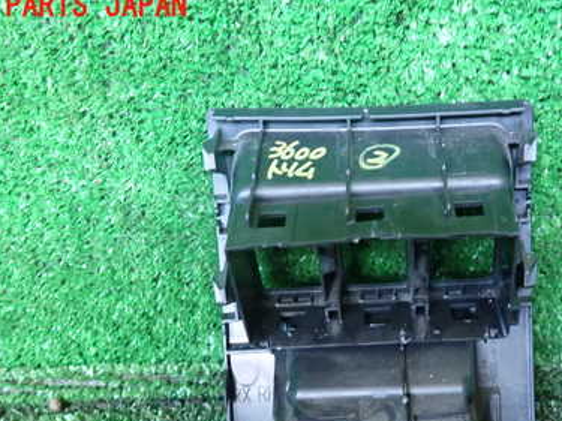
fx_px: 649
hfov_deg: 46.2
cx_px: 364
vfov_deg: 35.0
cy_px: 325
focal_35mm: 40
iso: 500
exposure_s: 1/30
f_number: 2
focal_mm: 4.5
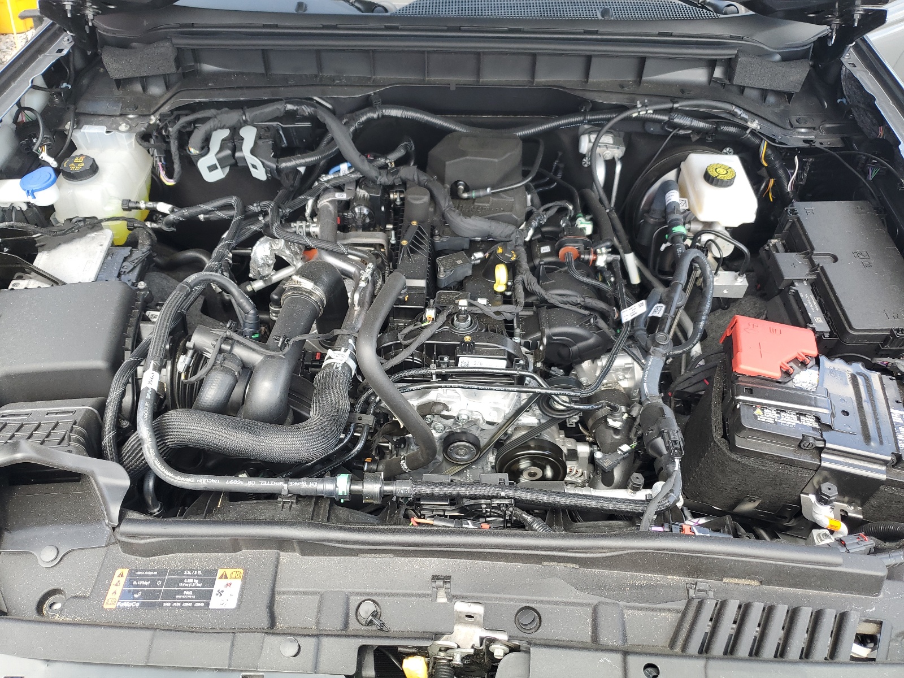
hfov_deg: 67.3
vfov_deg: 53.1
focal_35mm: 26
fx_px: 679
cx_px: 452
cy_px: 339
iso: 50
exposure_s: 1/208
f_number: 1.5
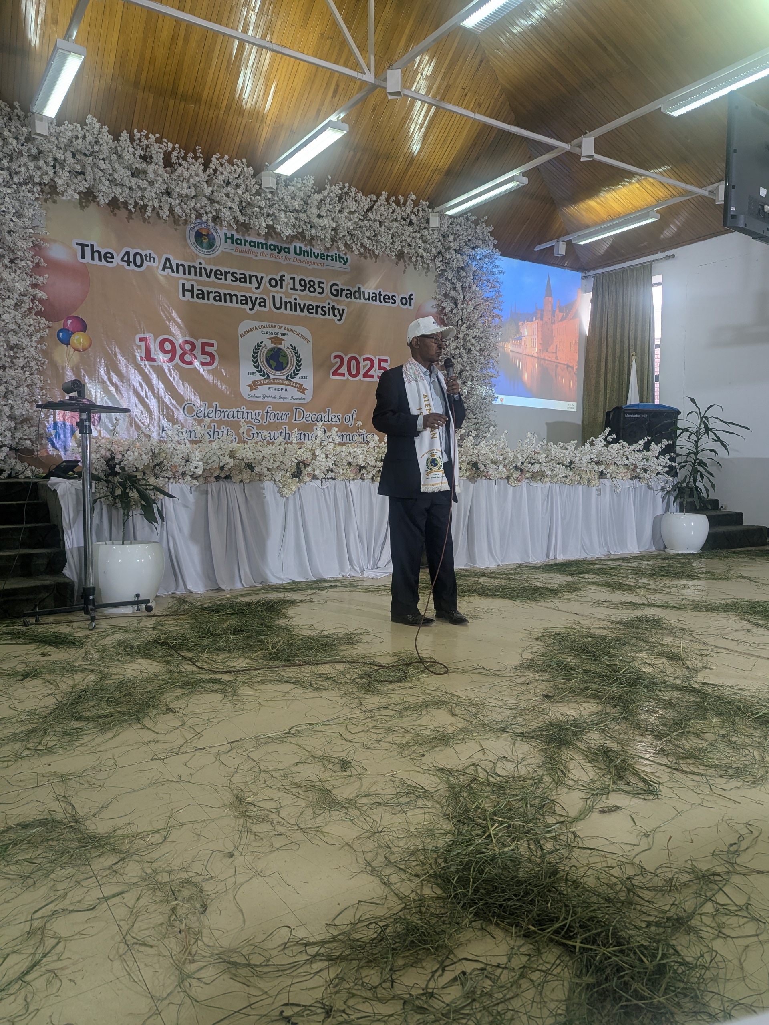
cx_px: 384
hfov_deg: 56.8
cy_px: 512
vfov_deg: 71.6
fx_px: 711
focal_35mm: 24
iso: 62
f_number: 1.85
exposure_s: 1/33.3
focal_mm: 6.81
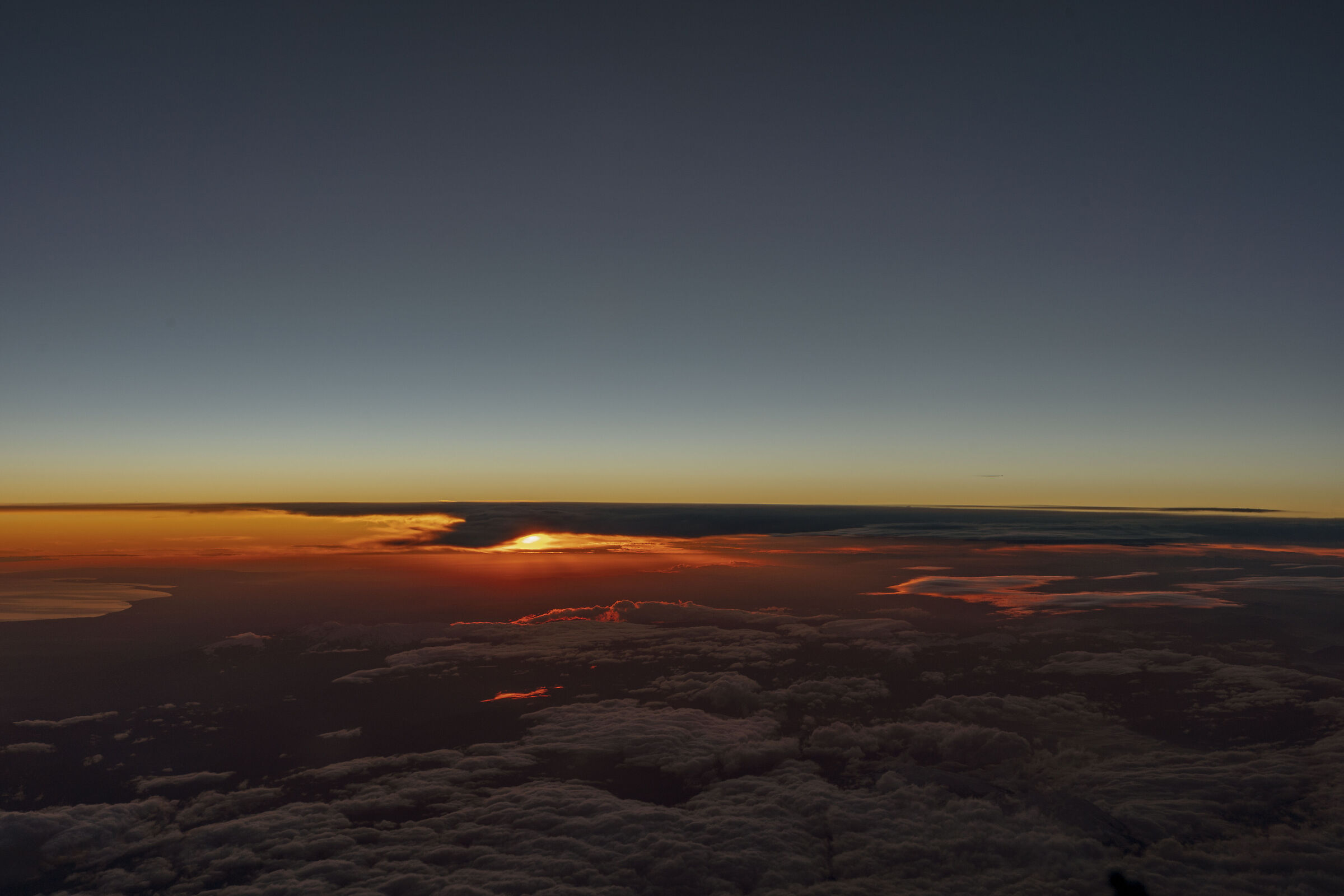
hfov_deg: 45.4
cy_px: 448
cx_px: 672
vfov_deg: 31.2
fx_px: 1605
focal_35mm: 43
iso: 100
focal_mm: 43
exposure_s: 1/60
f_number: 13
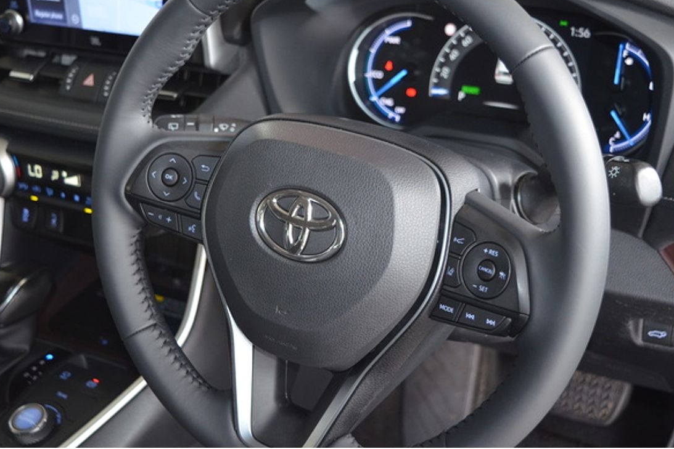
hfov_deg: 35.6
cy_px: 203
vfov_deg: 24.2
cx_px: 321
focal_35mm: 56
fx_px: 1049
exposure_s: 1/60
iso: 1250
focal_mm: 34
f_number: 4.5
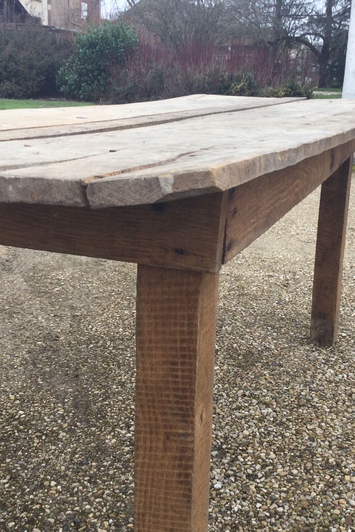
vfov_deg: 44.5
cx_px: 149
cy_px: 271
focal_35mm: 44
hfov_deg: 30.5
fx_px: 651
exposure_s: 1/103
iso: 25
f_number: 2.4
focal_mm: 3.3
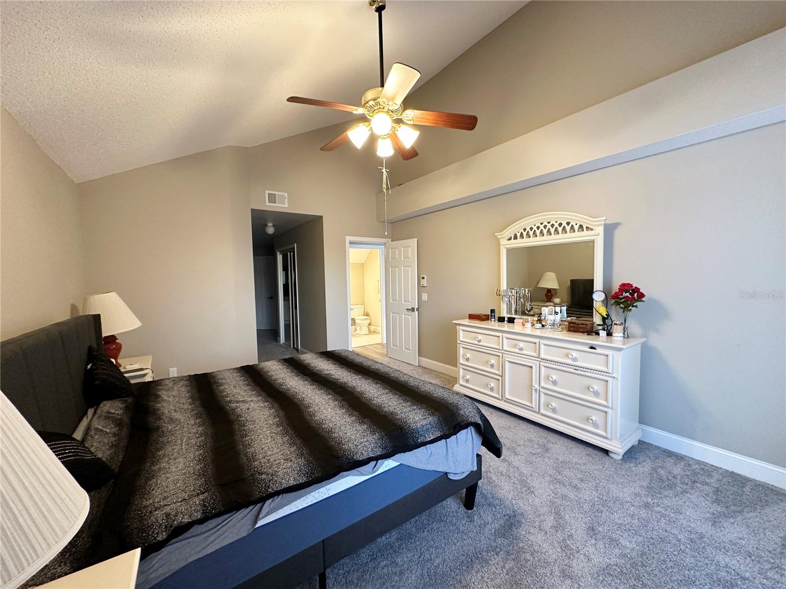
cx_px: 393
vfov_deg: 85.7
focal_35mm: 14
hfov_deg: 102.1
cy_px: 294
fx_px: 318
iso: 400
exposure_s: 1/60
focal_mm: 2.22
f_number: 2.2
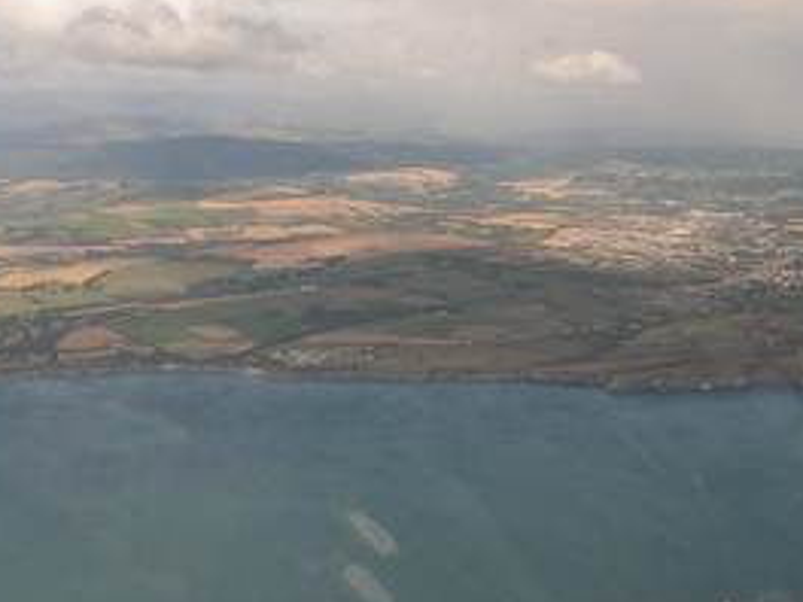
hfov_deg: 21.4
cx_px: 544
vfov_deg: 16.2
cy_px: 432
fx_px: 2111
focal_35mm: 91
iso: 100
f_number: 3.5
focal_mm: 6.48
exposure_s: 1/800
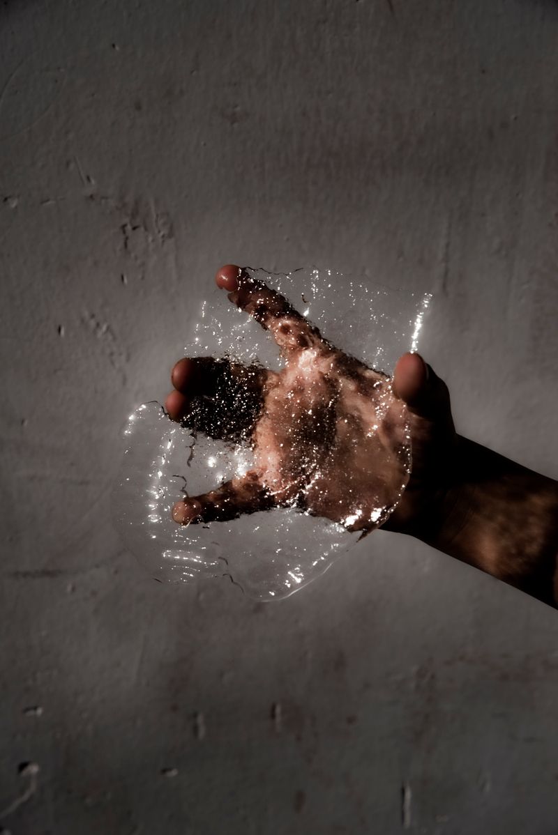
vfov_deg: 32.4
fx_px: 1440
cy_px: 418
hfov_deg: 21.9
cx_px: 279
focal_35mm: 62
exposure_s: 1/1000
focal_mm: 62
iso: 100
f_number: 8
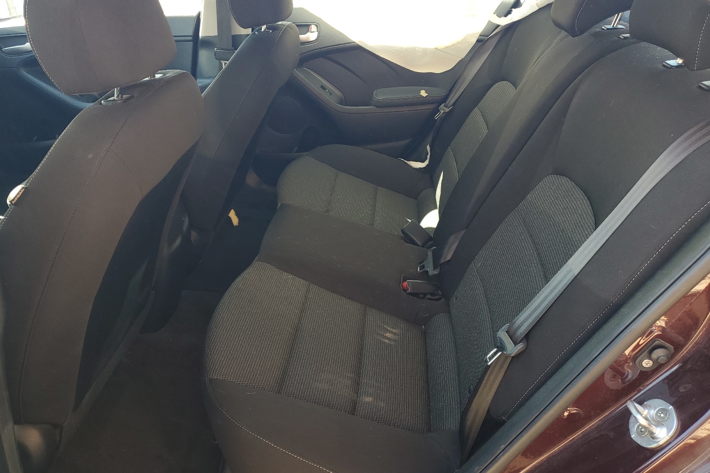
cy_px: 214
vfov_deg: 46.3
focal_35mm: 28
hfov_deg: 65.5
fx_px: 552
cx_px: 344
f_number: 1.5
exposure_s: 1/125
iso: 50
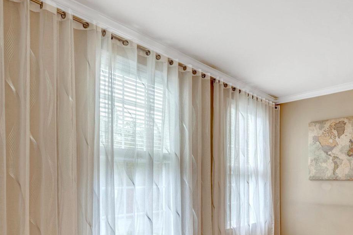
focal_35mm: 25
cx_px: 253
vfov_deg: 48.9
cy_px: 181
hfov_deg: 68.1
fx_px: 245
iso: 1250
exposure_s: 1/60
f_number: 8
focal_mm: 16
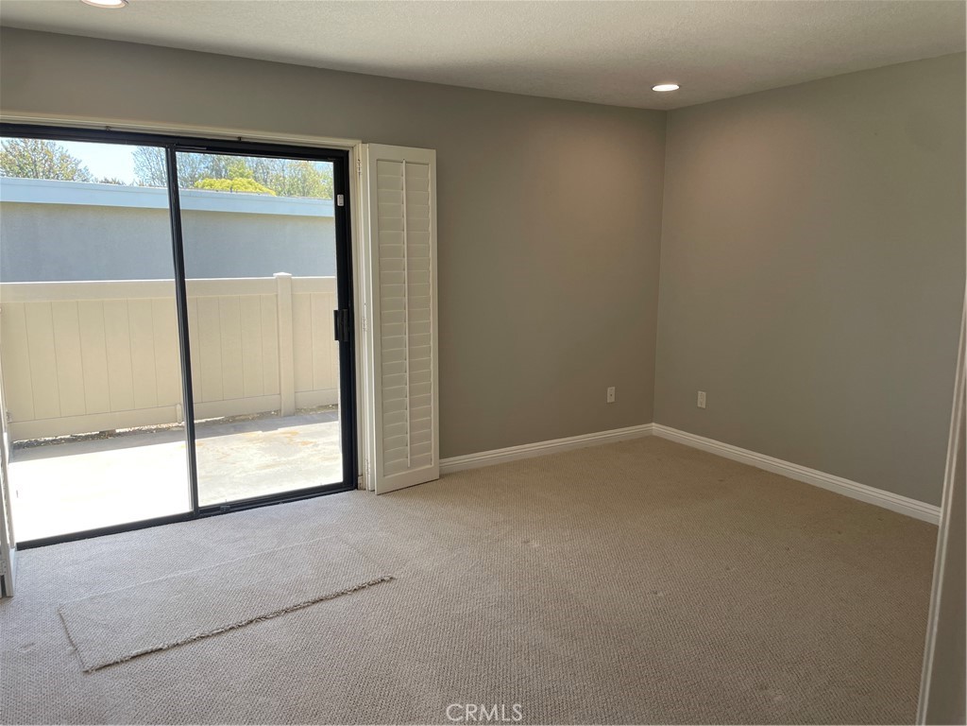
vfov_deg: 53.1
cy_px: 363
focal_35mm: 26
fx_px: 726
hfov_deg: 67.3
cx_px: 484
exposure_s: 1/311
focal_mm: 4.2
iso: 32
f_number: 1.6
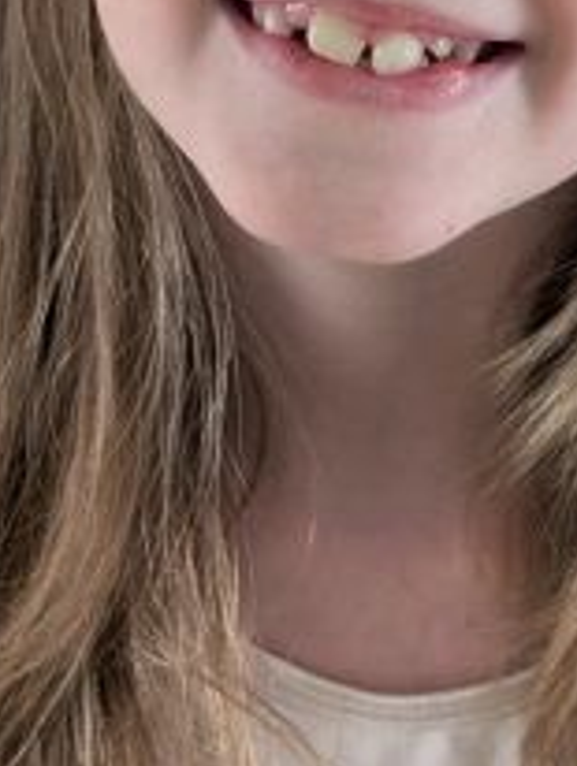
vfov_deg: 13.8
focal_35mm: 142
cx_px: 380
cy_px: 78
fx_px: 3149
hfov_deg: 10.5
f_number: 1.68
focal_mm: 6.9
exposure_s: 1/131
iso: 841
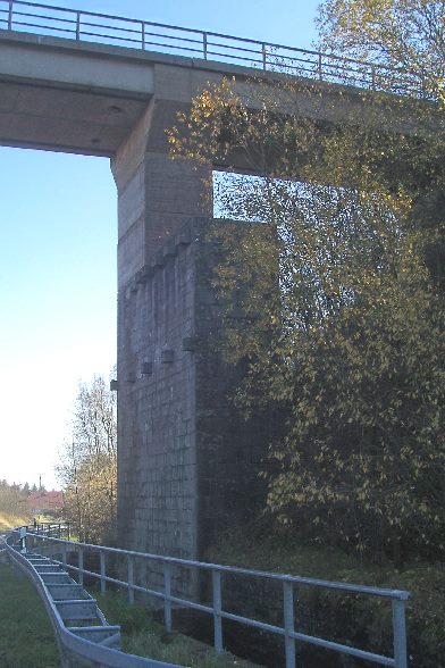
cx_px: 222
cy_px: 334
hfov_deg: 31.9
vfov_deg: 46.4
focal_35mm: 42
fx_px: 779
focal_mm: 7
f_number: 5.6
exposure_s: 1/180
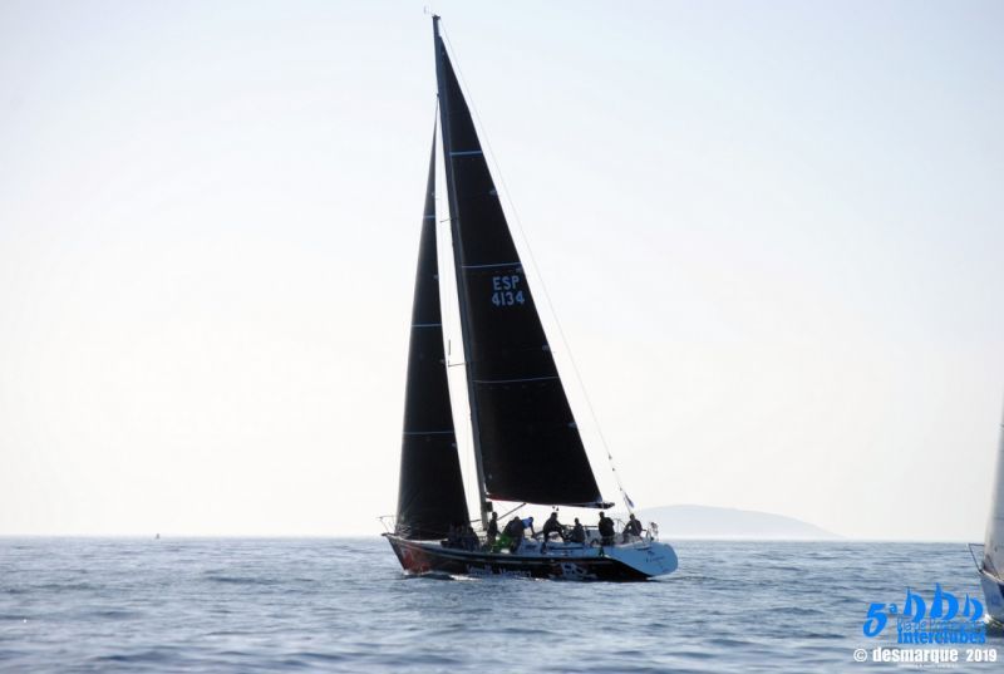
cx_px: 502
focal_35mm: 183
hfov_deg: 11.2
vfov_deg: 7.5
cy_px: 337
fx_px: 5114
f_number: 6.3
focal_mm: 122
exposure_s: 1/640
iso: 100
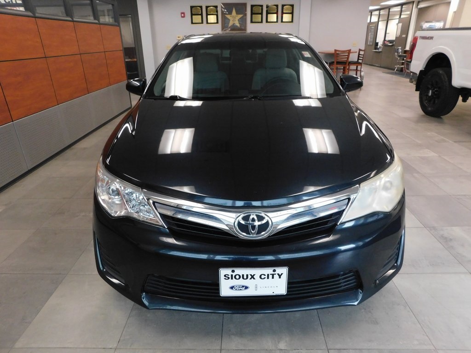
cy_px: 176
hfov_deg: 73.9
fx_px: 313
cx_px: 236
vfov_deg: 58.9
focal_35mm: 23
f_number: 3
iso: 360
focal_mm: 4
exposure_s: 1/30
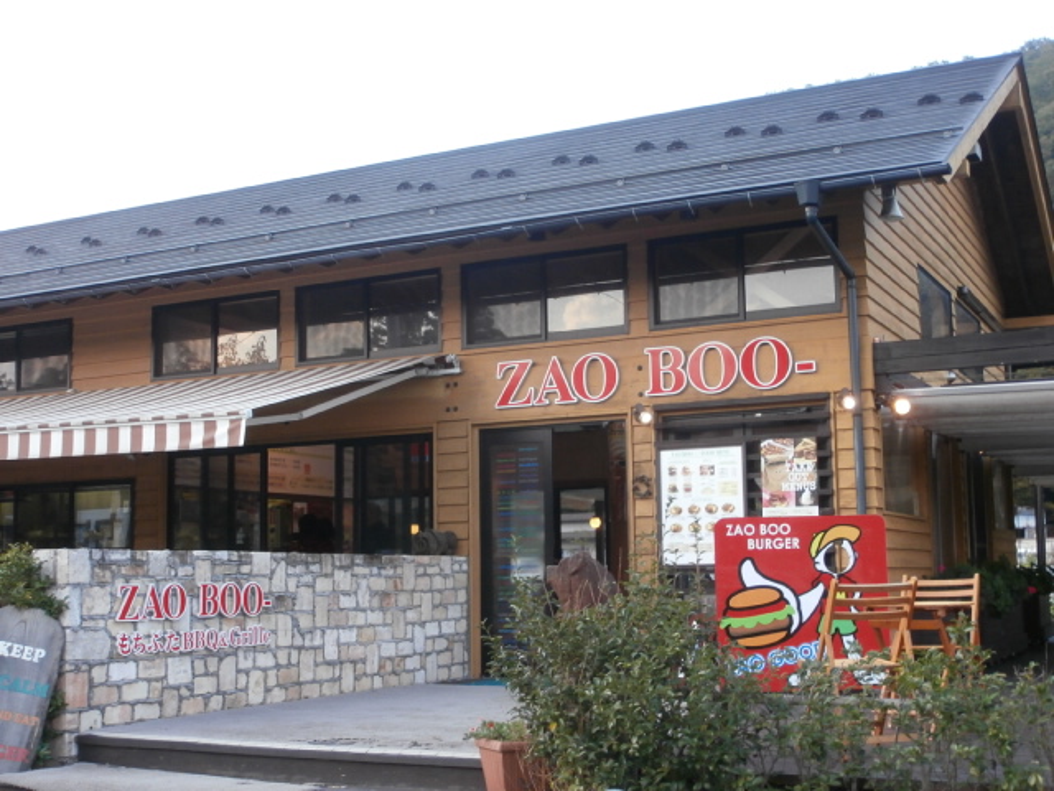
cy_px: 396
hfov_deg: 40.4
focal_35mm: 47
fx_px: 1431
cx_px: 527
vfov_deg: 30.9
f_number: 4.2
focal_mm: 8.29
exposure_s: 1/80
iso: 200
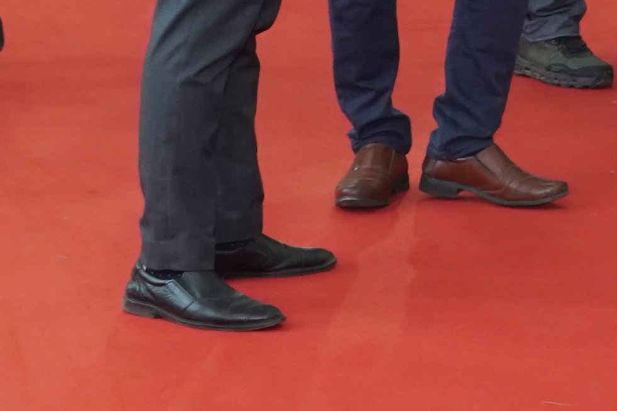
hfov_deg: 9.6
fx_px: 3461
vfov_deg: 6.6
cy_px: -449
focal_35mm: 202
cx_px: 1163
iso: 2000
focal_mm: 33
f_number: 5.6
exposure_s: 1/125
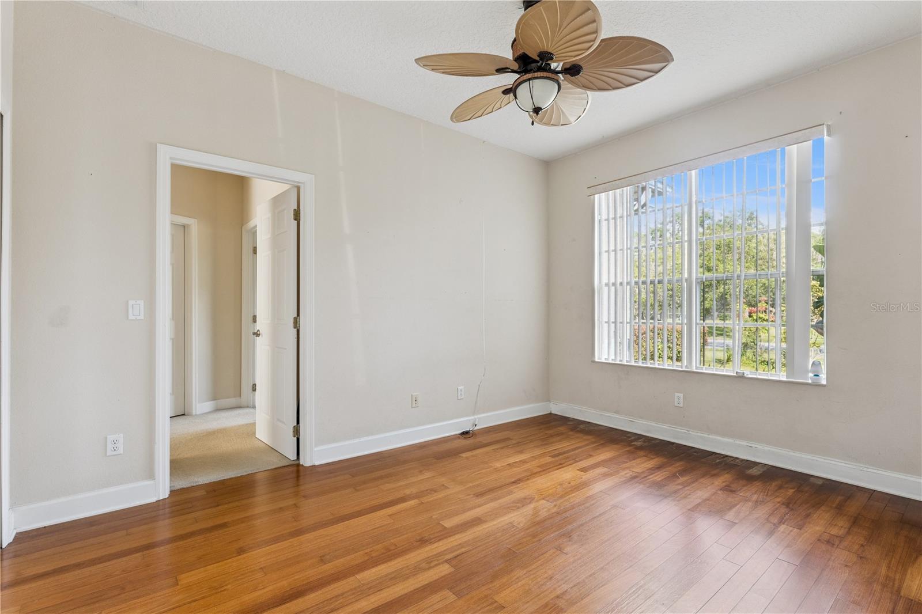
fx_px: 425
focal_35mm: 17
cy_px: 307
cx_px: 461
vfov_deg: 71.7
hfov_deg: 94.6
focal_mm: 16.6
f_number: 10
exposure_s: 1/15
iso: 800
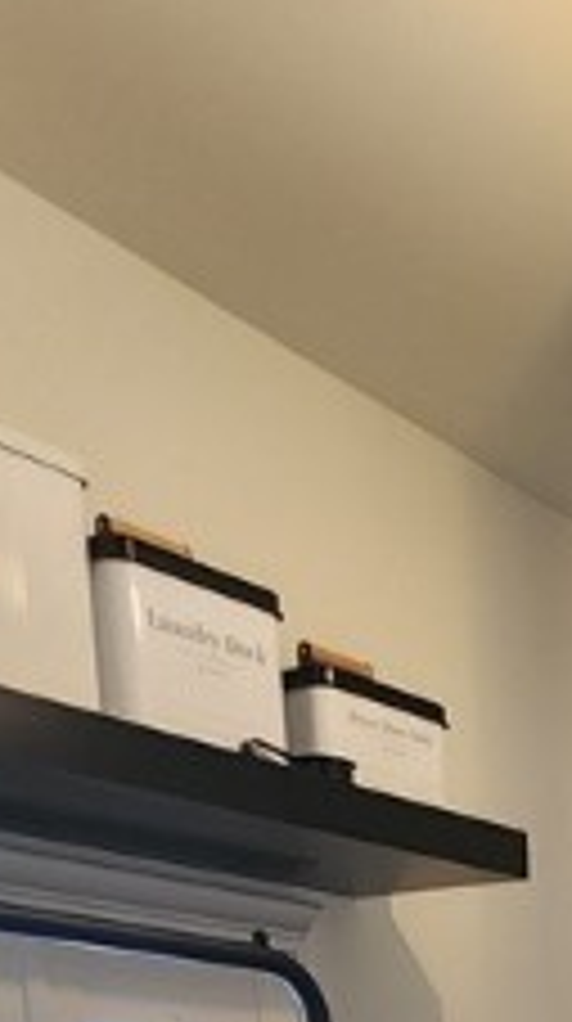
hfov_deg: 21.4
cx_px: 824
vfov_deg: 30.5
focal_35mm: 48
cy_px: 1418
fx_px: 1300
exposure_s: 1/60
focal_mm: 2.2
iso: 320
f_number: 2.2
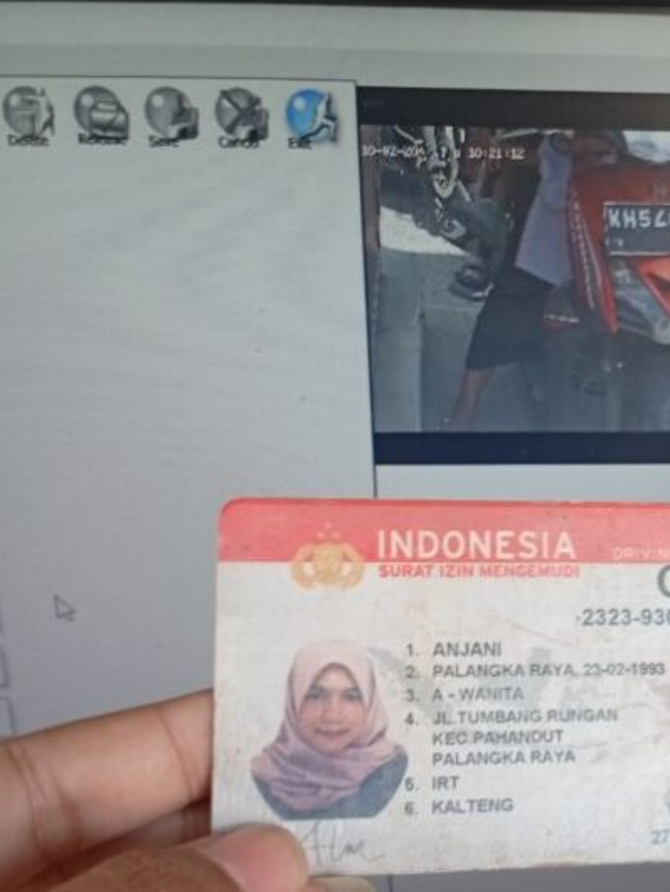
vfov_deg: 36.6
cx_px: 638
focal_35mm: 52
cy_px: 552
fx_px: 1341
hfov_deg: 26.8
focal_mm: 3.98
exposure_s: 1/50
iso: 242
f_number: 1.8
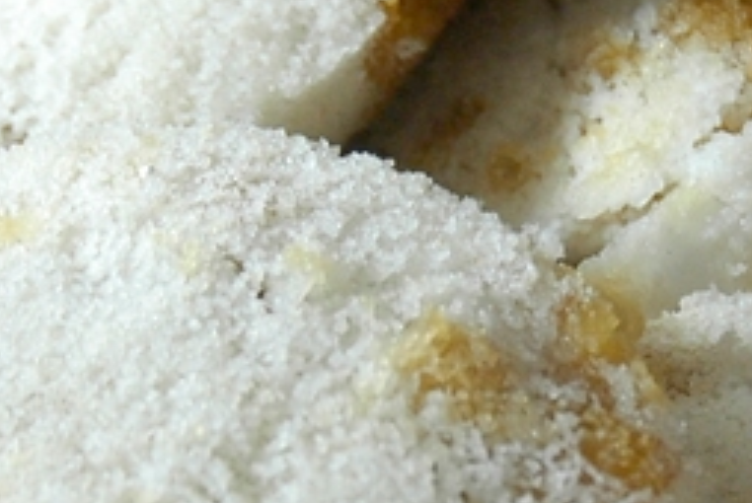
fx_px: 5040
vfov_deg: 5.7
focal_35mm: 241
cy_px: 254
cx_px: 413
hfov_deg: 8.5
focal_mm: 34
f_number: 4.2
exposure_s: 1/60
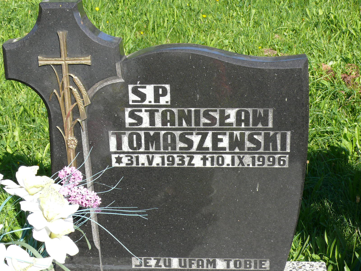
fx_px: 782
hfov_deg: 26.0
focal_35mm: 75
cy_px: 136
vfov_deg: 19.6
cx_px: 180
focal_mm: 11.4
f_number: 5.6
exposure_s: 1/250
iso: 100
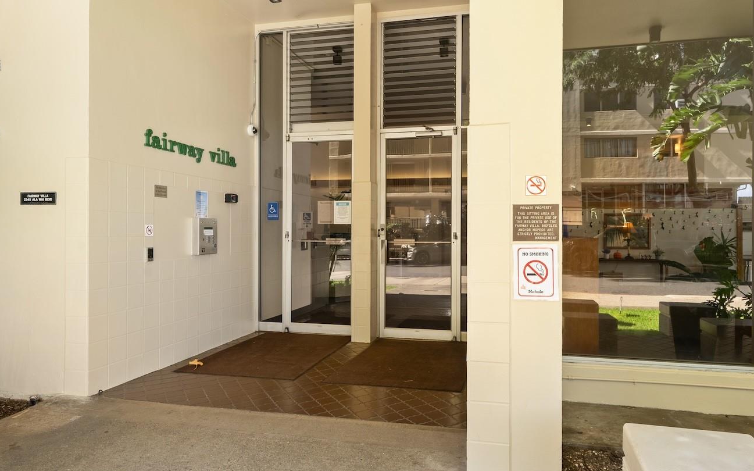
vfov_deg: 51.0
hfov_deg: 74.8
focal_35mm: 24
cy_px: 231
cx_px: 393
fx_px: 493
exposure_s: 1/8
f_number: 9
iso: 125
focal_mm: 20
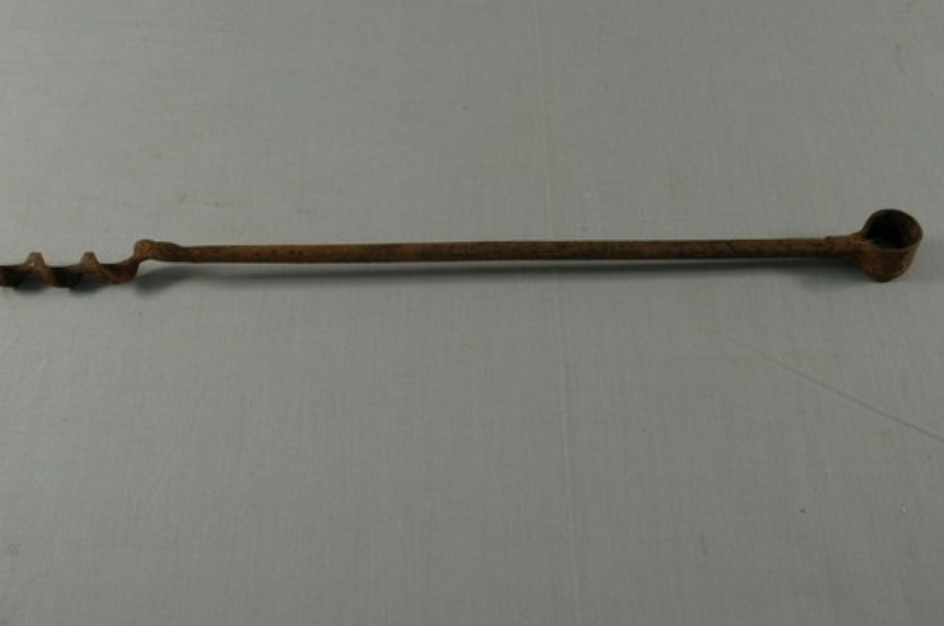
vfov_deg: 23.0
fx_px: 1535
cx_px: 394
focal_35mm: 59
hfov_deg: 34.1
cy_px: 241
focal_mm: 31
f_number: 10
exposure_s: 1/6
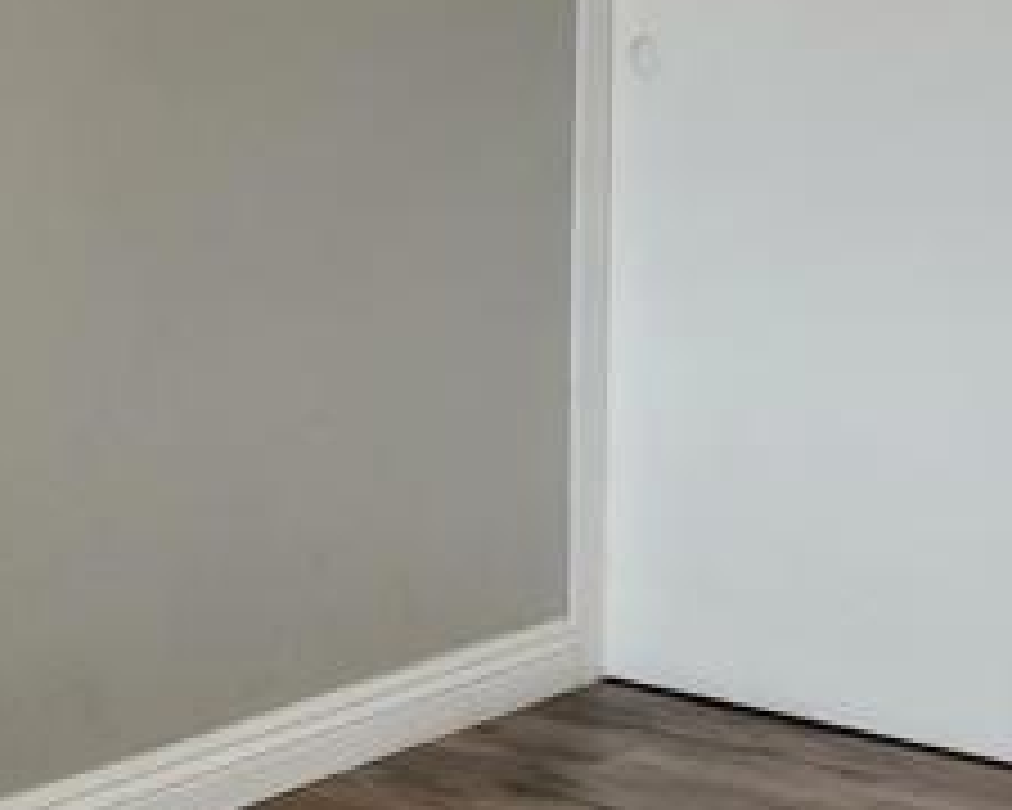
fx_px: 3055
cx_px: 877
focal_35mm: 102
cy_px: 50
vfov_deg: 14.9
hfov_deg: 18.5
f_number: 1.8
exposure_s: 1/180
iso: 160
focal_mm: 5.4
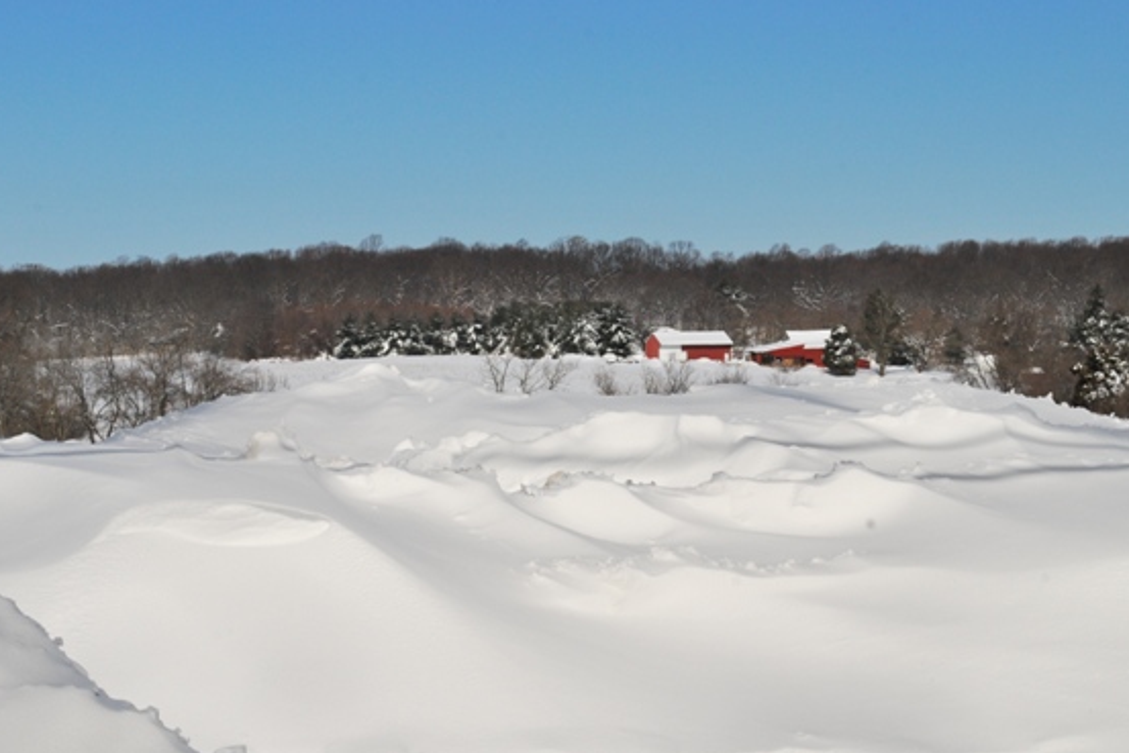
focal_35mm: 96
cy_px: 355
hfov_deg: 21.3
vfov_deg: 14.3
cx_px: 561
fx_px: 2998
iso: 400
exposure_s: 1/1000
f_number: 16
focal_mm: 55
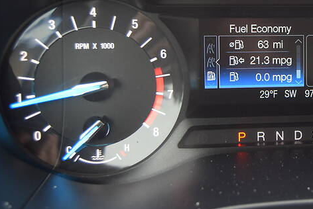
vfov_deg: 22.2
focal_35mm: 61
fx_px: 531
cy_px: 66
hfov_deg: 31.7
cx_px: 263
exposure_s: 1/60
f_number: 4
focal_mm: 24
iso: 500
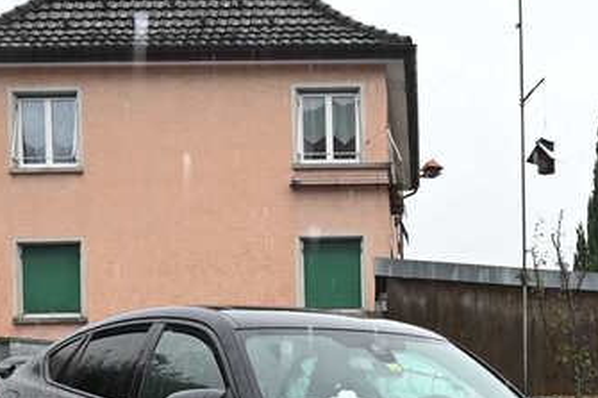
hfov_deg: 23.4
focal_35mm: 86
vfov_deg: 15.1
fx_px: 1428
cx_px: 461
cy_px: 521
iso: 450
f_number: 6.3
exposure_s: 1/40
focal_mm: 24
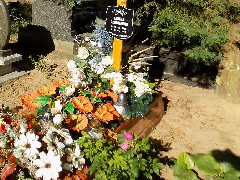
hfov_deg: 41.1
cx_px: 47
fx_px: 305
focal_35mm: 44
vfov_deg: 32.0
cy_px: 34
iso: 80
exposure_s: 1/1000
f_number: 3.1
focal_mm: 4
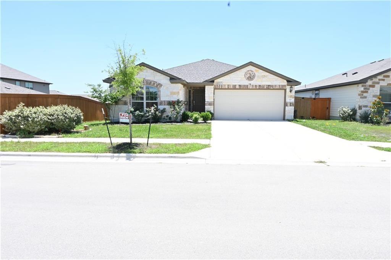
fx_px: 261
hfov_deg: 73.8
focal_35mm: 24
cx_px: 196
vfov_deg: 53.1
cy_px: 130
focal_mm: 16
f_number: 20
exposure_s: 1/25
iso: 100
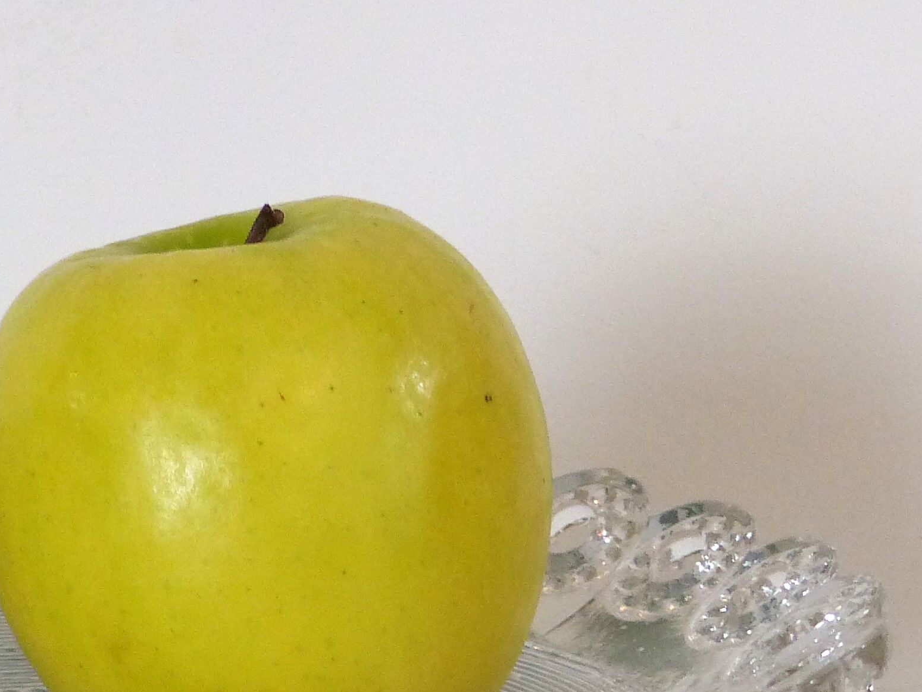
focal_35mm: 173
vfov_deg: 8.5
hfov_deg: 11.4
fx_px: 4608
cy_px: 892
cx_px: 228
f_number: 2.8
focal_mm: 11.4
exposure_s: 1/60
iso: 400
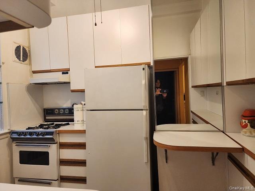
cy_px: 96
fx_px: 169
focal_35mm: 23
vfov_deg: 58.9
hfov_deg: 73.9
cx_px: 128
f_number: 1.8
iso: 250
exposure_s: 1/120
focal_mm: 6.4
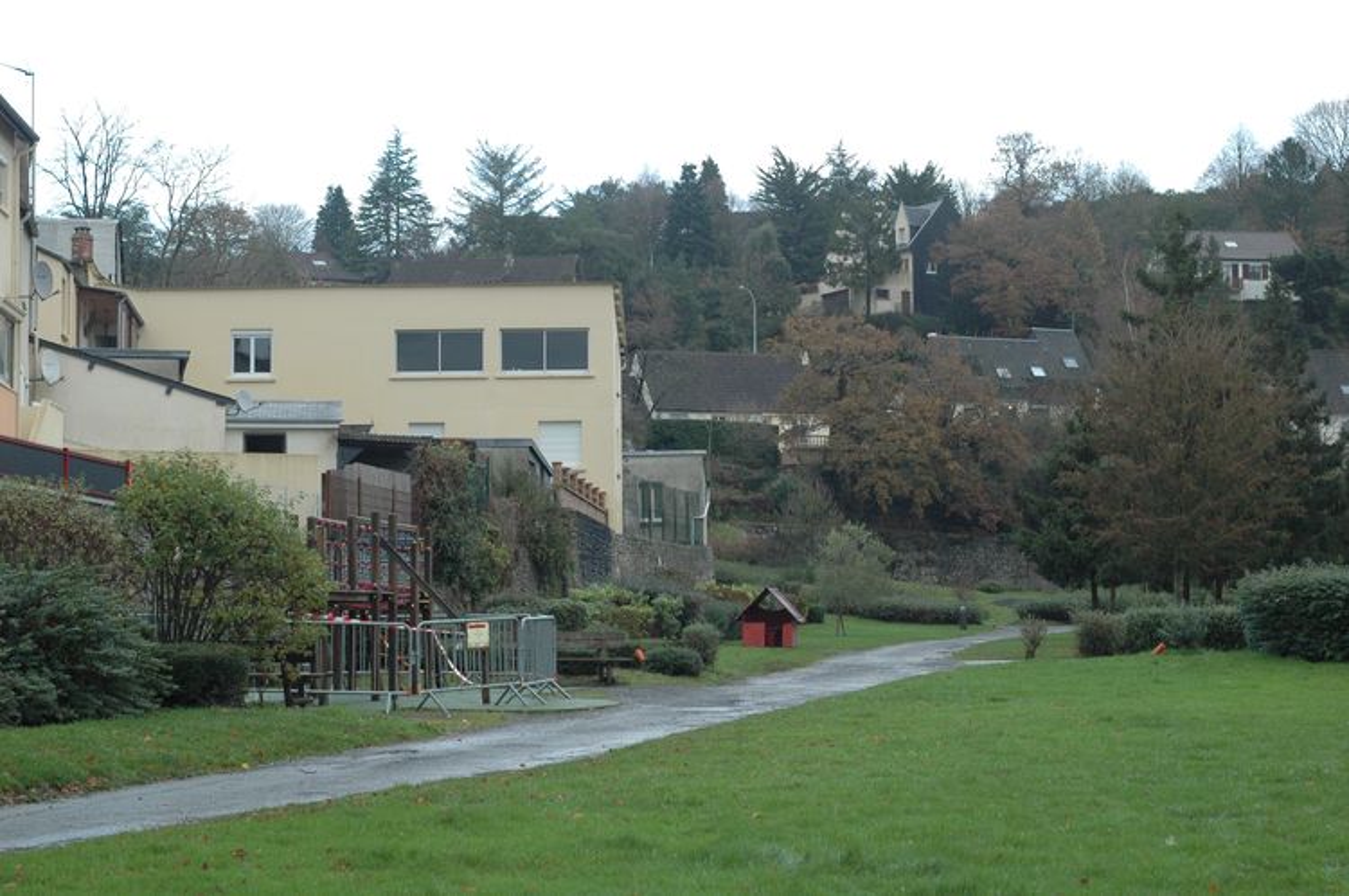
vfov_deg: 18.1
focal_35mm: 75
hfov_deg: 27.0
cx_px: 674
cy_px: 448
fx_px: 2807
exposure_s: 1/90
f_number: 4.8
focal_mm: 50
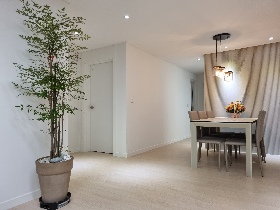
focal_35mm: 26
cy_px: 105
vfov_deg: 53.1
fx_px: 210
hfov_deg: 67.3
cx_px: 140
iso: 200
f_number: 1.8
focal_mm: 5.4
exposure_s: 1/120
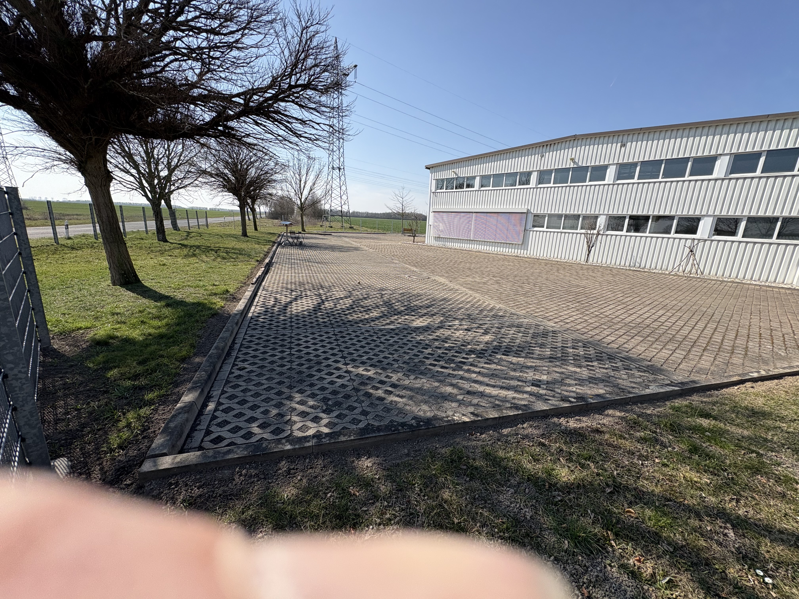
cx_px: 400
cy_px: 300
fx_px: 323
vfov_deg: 85.7
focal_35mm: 14
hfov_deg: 102.1
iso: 50
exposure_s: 1/1536
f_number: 2.2
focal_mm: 2.22
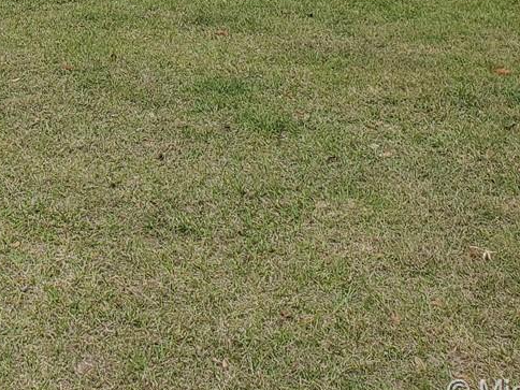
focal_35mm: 86
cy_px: -231
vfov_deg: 15.5
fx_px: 1292
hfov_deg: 21.5
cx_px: -63
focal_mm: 4.3
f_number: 2.4
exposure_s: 1/1732
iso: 50
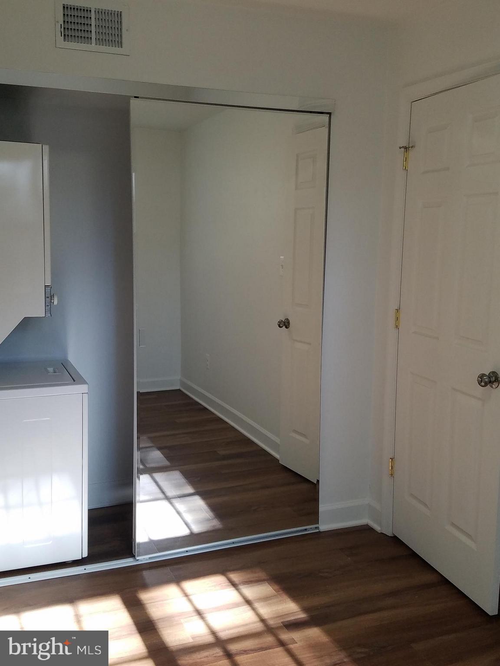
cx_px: 250
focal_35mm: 26
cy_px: 333
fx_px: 501
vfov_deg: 67.3
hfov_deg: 53.1
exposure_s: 1/120
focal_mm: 4.2
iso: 100
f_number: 1.7
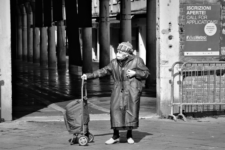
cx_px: 112
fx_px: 656
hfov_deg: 19.5
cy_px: 75
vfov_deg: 13.0
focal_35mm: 105
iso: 250
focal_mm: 70
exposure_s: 1/500
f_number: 10
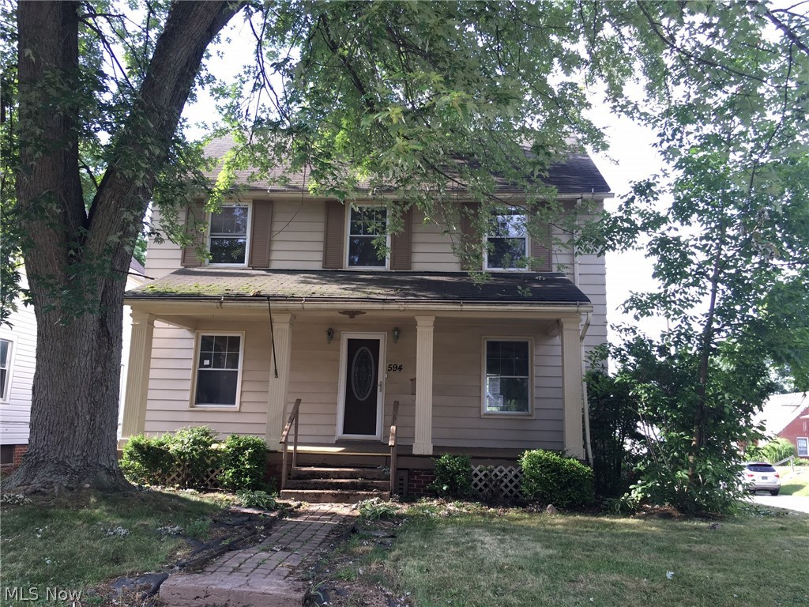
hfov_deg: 61.7
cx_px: 404
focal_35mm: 29
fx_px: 678
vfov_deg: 48.2
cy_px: 304
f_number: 2.2
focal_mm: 4.15
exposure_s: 1/120
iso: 32
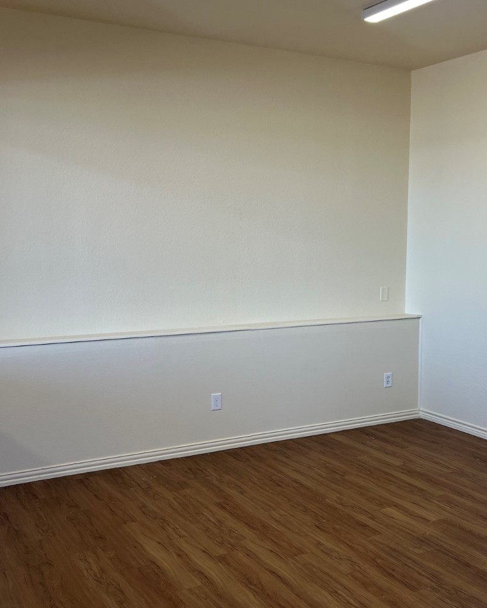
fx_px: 739
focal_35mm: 41
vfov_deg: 44.8
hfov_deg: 36.2
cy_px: 317
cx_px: 312
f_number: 1.5
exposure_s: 1/120
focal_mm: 5.7
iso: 50
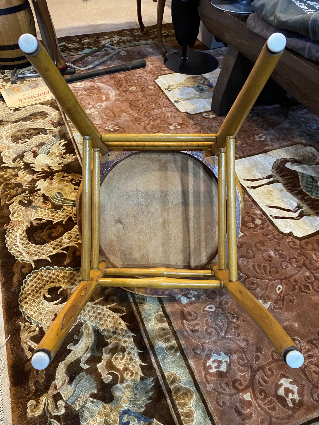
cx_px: 160
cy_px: 212
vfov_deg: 67.3
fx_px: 319
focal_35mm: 26
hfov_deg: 53.1
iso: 500
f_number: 1.8
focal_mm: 4.25
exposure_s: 1/30
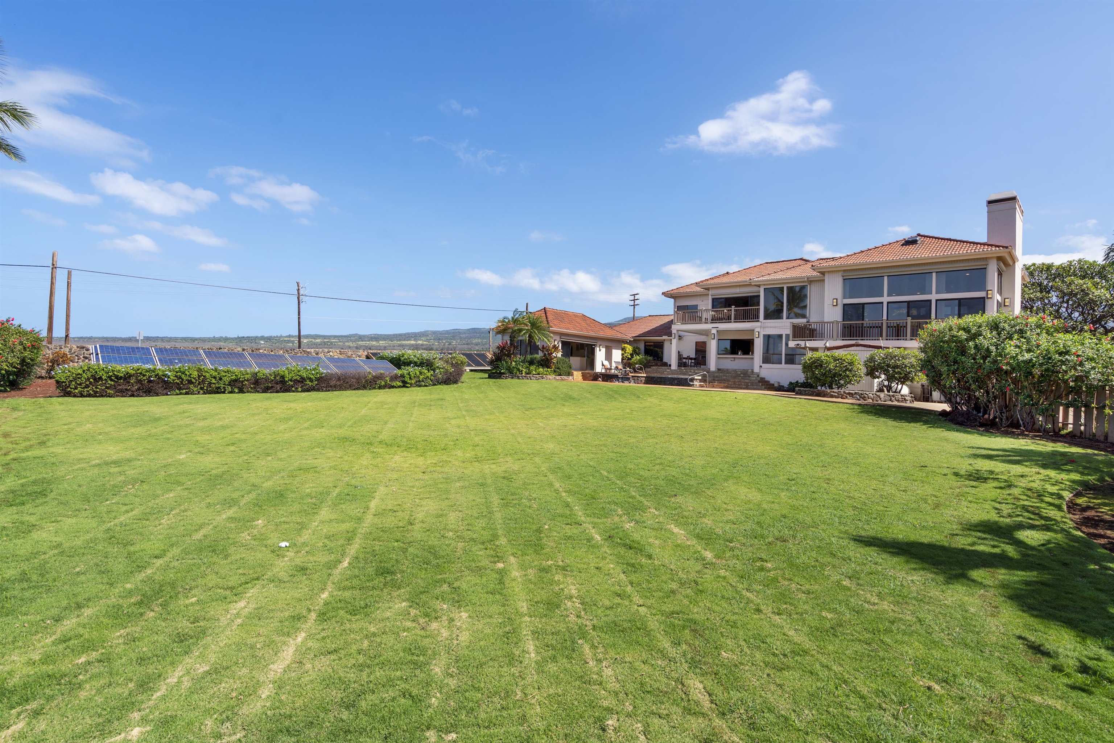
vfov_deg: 73.7
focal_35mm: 16
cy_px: 372
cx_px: 557
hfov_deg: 96.7
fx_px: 495
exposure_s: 1/250
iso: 100
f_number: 8
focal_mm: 16
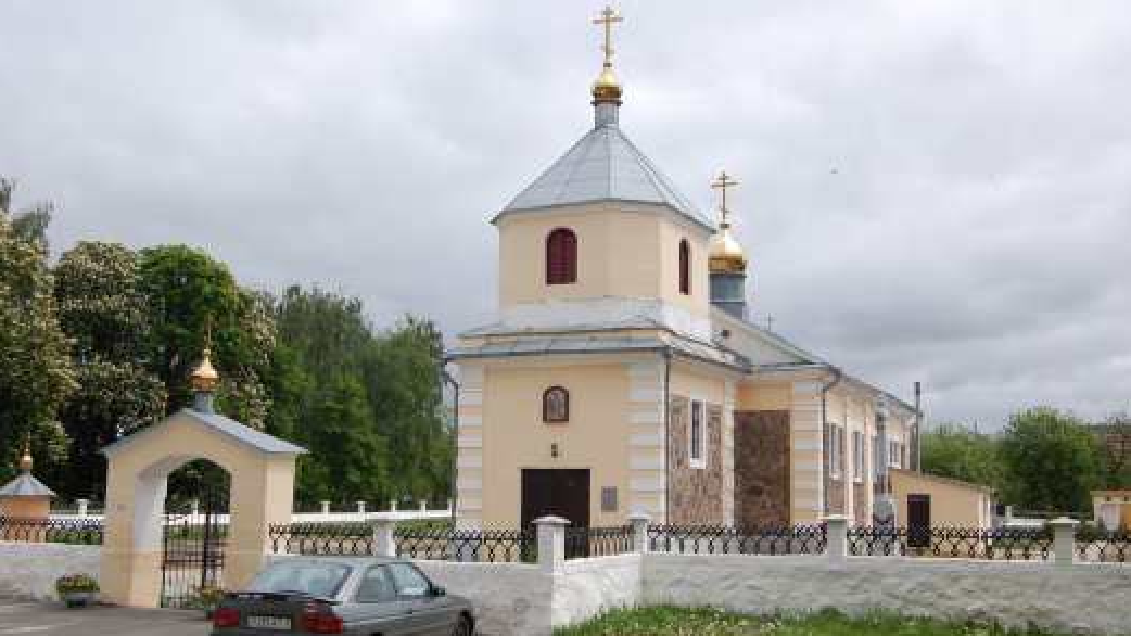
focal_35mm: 38
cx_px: 566
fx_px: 1140
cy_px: 327
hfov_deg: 52.8
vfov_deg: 31.2
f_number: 9
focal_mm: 24
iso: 200
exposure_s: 1/320
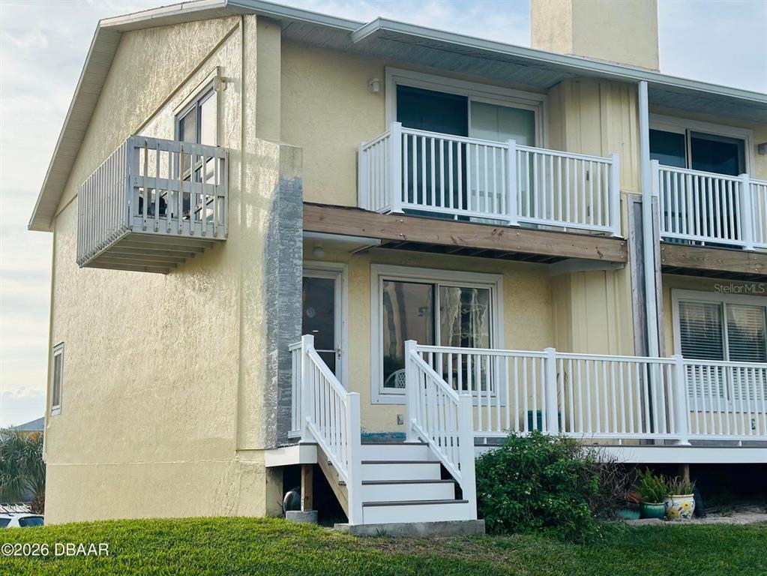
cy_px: 288
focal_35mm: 48
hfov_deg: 39.6
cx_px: 384
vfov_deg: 30.3
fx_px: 1064
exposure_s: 1/2976
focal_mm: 6.86
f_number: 1.78
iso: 100
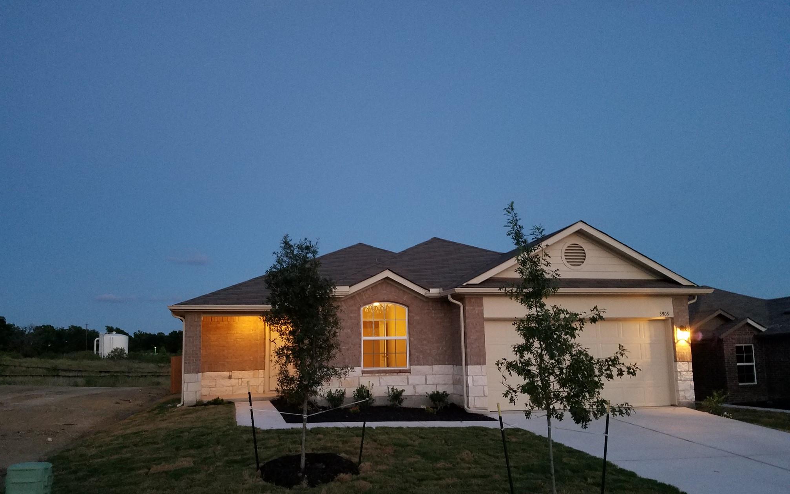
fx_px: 603
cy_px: 281
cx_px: 389
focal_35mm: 28
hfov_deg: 66.5
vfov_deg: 44.4
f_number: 1.7
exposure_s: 1/10
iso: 250
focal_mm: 4.2
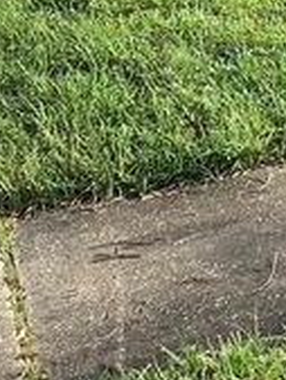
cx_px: 203
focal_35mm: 122
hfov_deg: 12.1
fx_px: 1342
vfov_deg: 15.5
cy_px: -87
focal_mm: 3.3
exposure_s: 1/622
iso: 25
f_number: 2.4
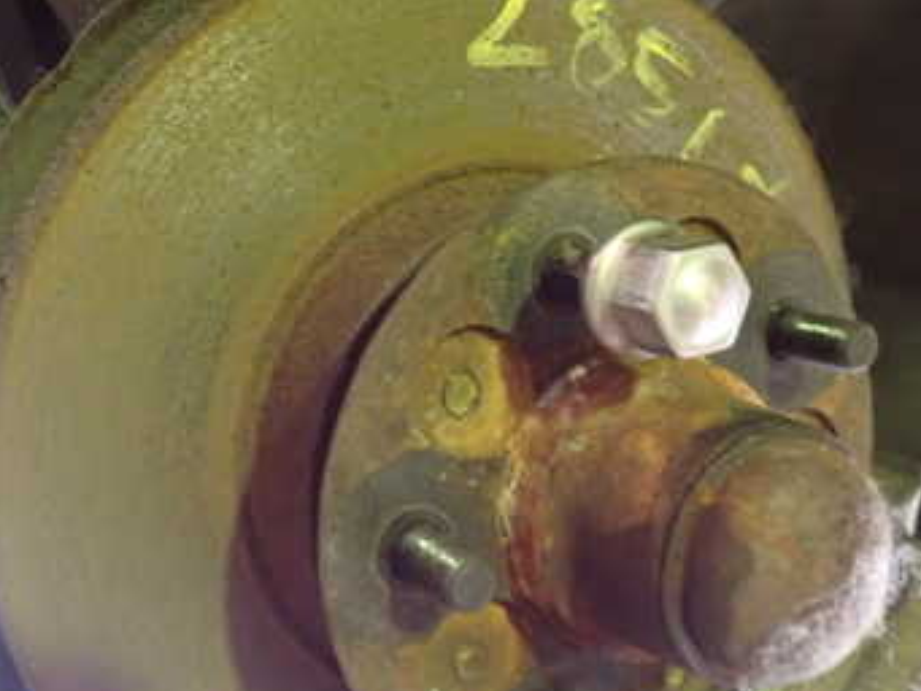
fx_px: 1171
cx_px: 456
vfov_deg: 32.9
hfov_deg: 42.9
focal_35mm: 44
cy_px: 389
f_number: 2
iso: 800
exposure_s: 1/25
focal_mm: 4.5
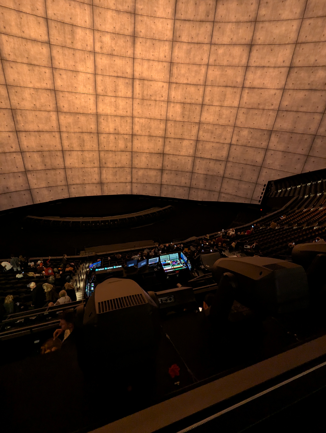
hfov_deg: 78.2
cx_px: 163
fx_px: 200
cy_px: 216
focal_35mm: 16
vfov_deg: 94.4
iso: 375
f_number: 2.2
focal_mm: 2.35
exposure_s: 1/24
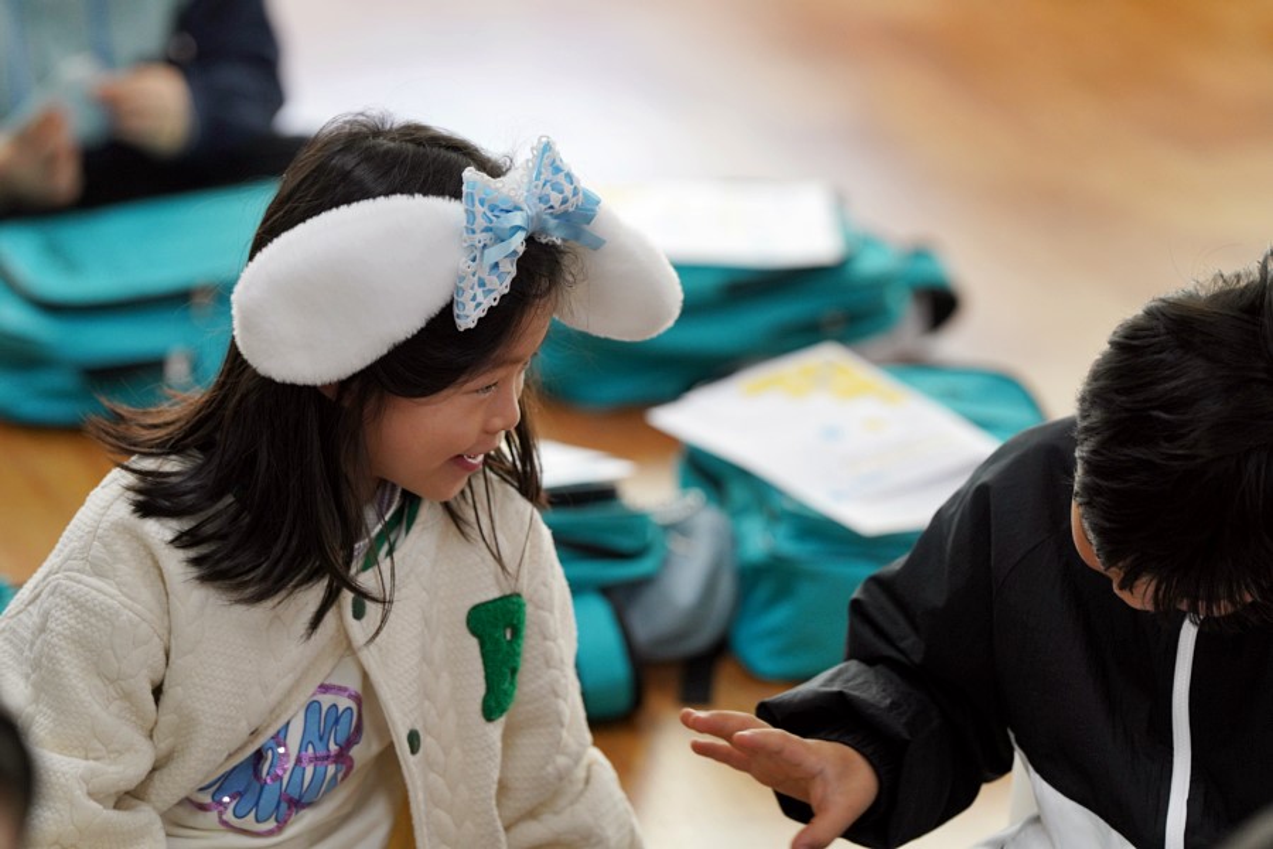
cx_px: 636
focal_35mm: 200
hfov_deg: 10.3
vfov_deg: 6.9
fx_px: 7072
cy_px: 424
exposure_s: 1/250
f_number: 4
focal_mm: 200
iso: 1600
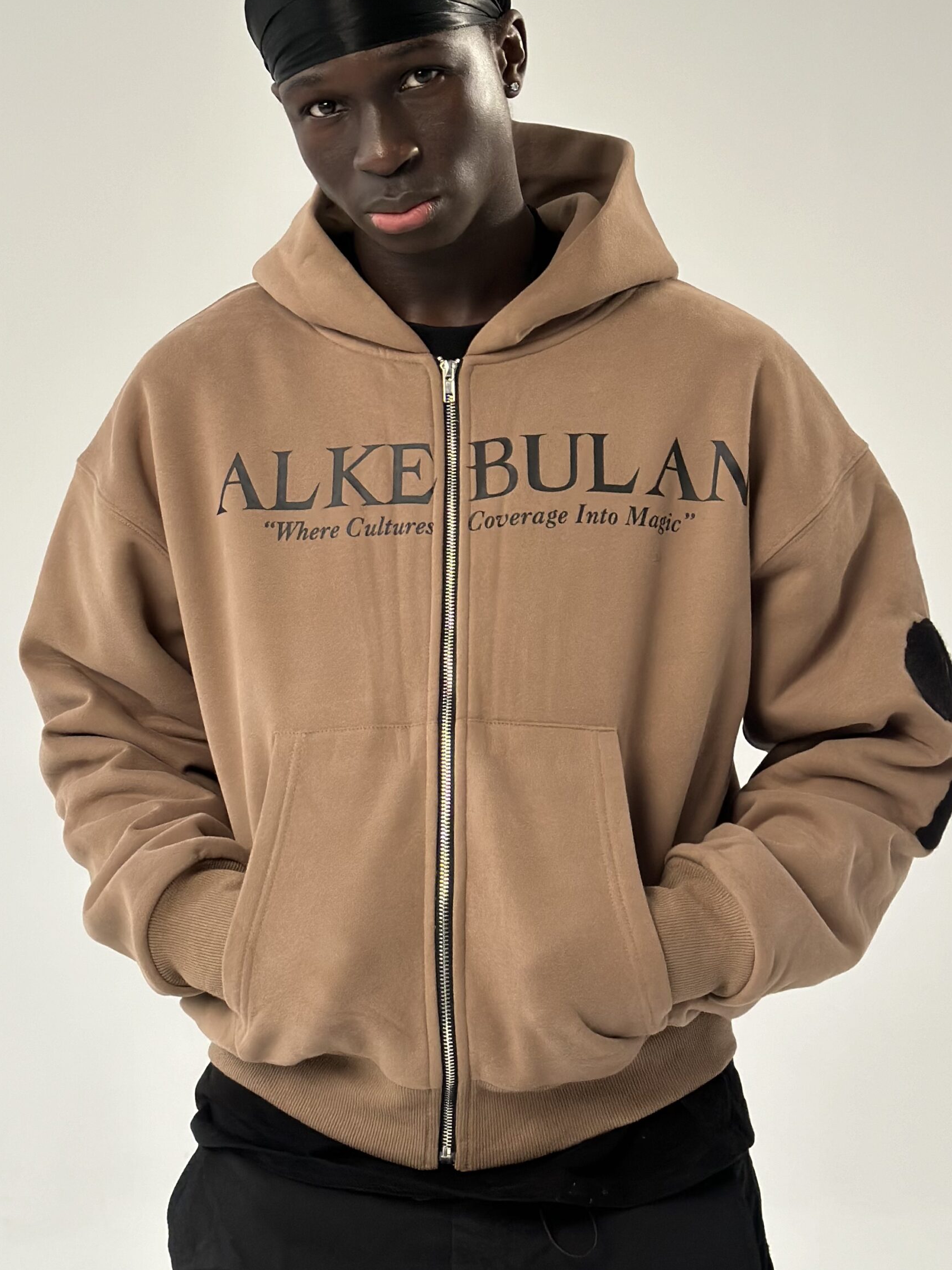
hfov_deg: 27.0
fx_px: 1981
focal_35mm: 54
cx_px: 480
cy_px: 572
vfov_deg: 35.5
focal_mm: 6.86
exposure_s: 1/106
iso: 125
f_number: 1.78
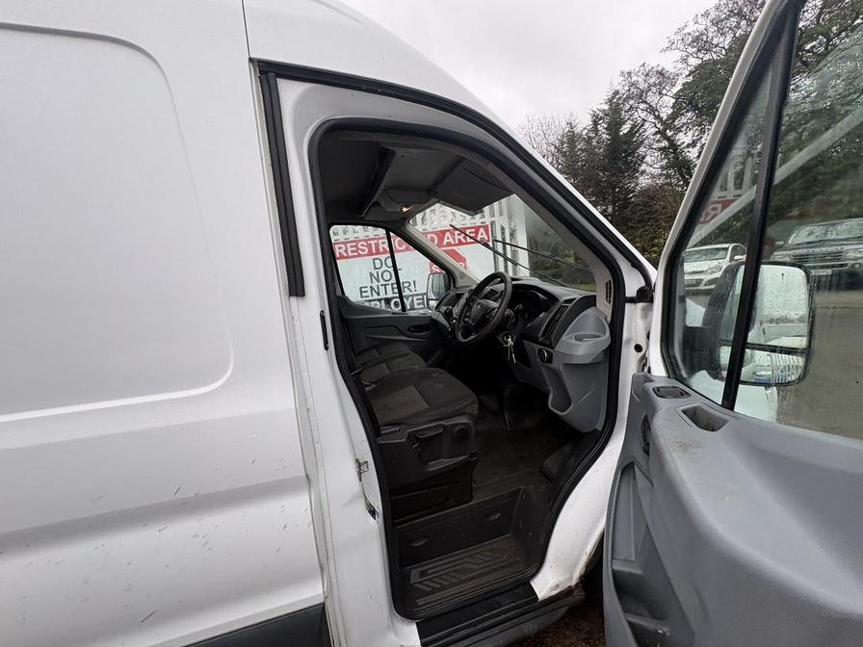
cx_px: 432
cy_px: 324
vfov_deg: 85.7
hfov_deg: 102.1
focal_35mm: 14
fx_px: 349
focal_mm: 2.22
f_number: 2.2
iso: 80
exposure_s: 1/99
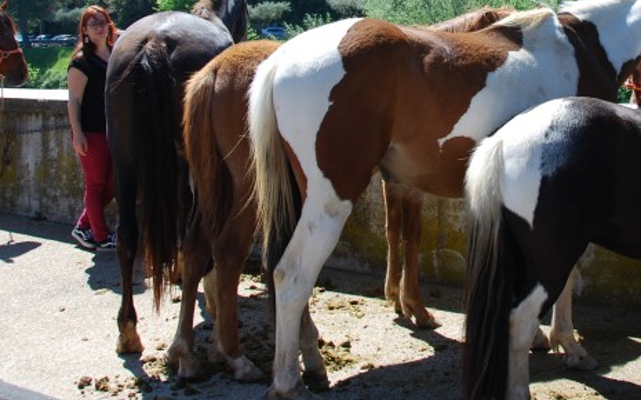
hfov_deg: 37.5
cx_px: 456
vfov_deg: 23.7
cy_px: 34
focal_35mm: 53
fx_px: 925
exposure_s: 1/160
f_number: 6.3
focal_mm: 18
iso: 100
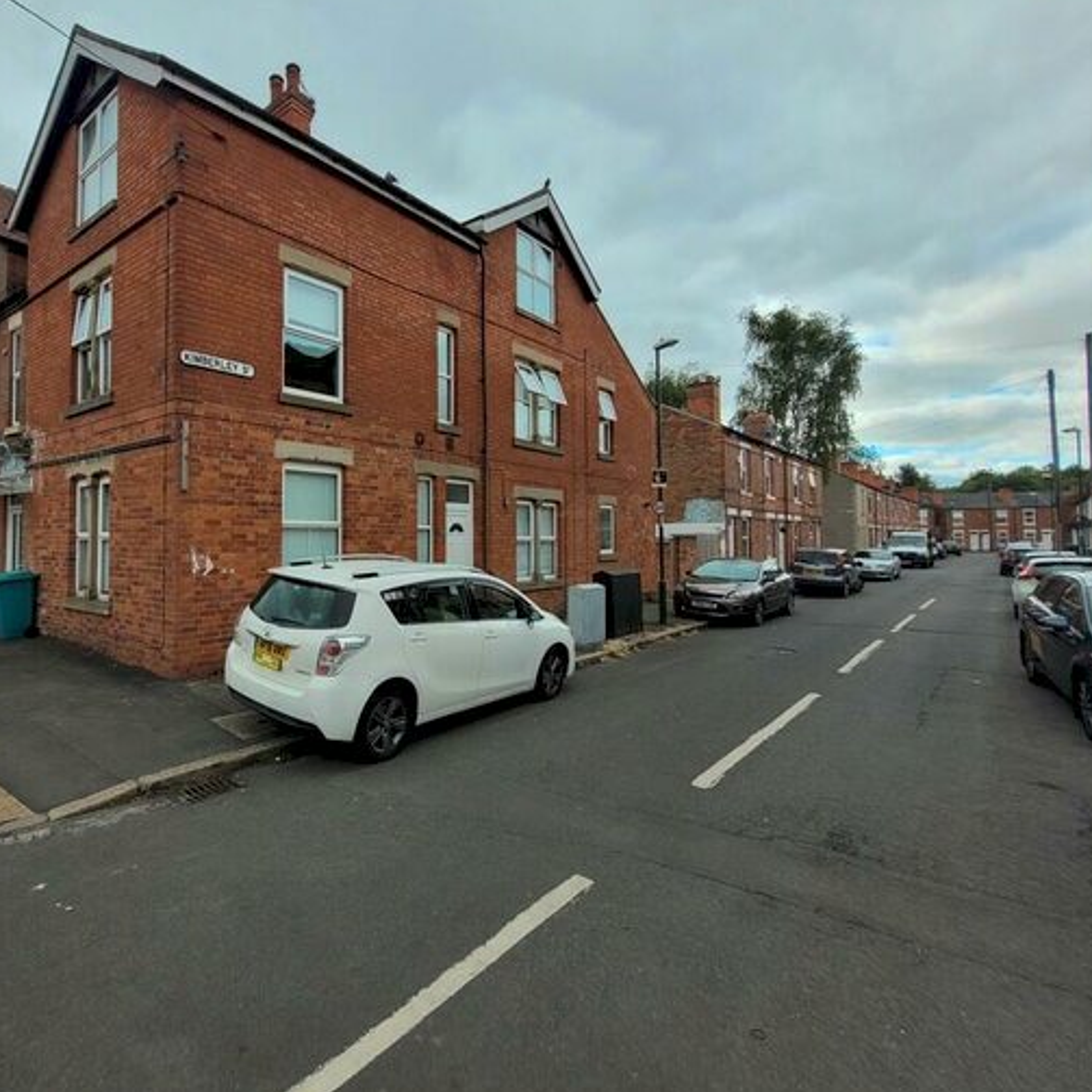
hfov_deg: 86.1
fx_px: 571
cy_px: 546
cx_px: 426
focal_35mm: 16
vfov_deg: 87.4
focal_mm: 1.74
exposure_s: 1/476
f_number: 2.2
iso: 40
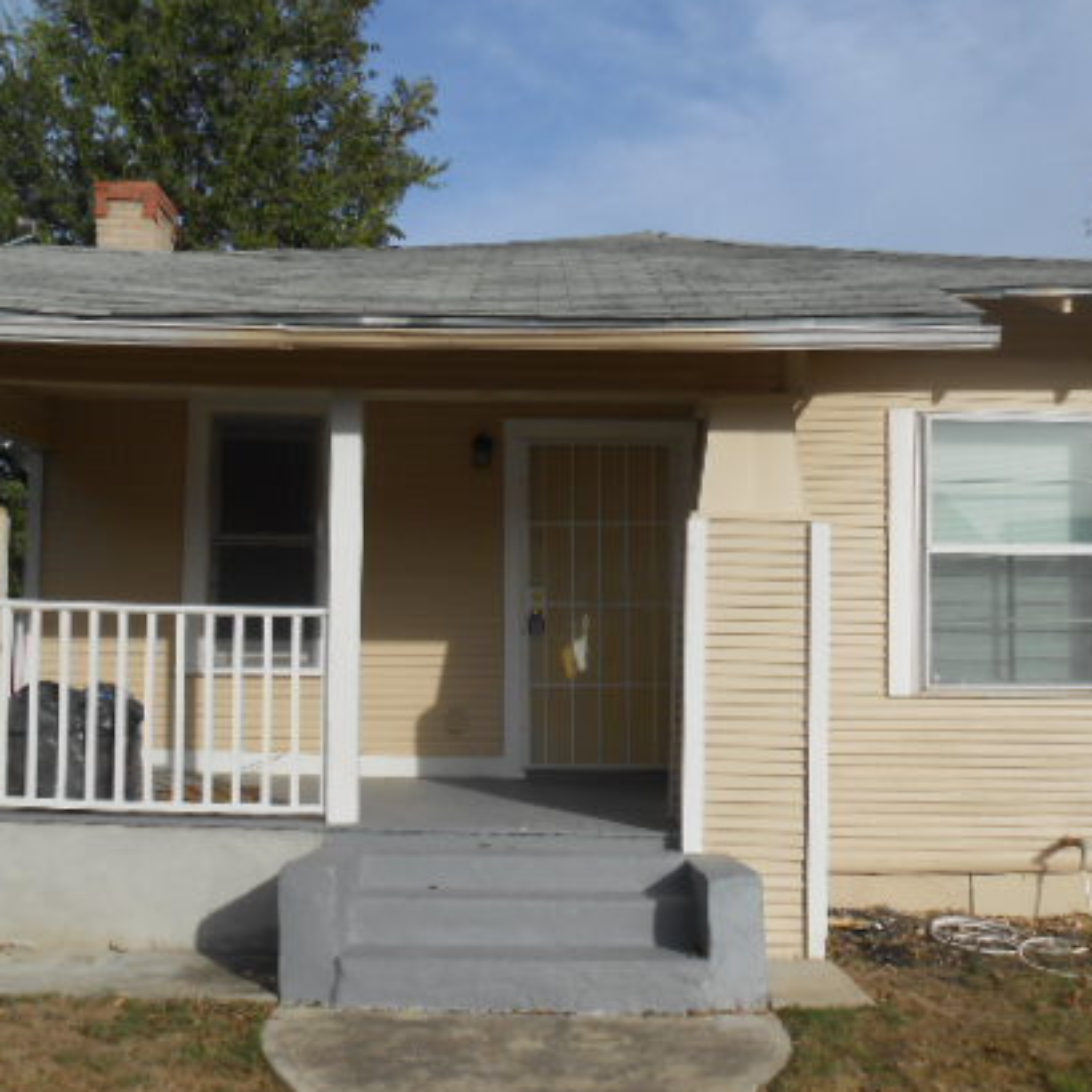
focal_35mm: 36
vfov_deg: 45.9
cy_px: 635
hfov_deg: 46.0
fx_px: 1285
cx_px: 555
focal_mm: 4.6
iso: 80
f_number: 3.5
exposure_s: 1/1250
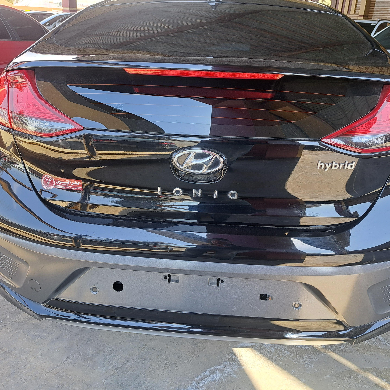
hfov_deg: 55.6
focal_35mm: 29
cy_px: 193
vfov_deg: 55.6
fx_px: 370
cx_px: 194
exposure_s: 1/135
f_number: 1.8
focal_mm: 5.23
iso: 50
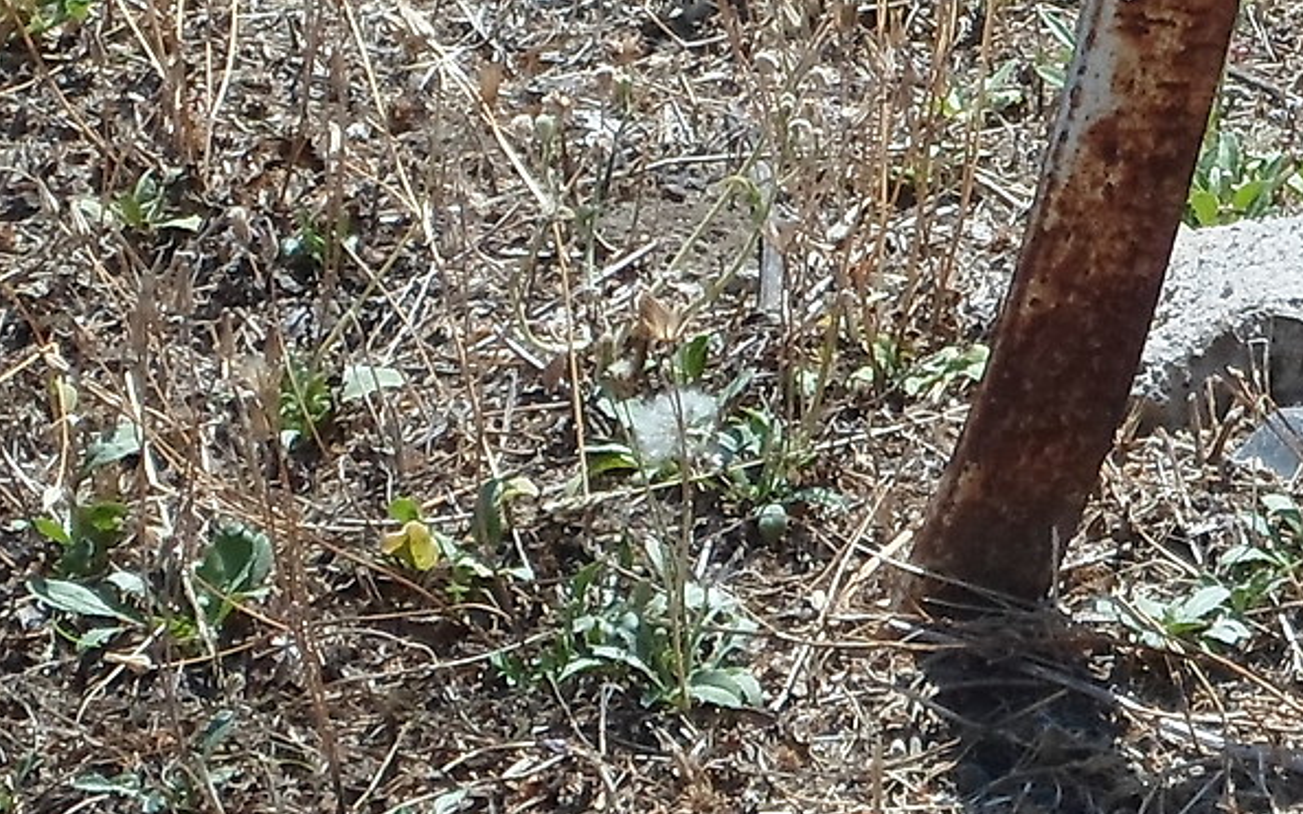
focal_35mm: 471
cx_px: 1174
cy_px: 0
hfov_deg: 4.5
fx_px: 16723
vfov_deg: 2.8
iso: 80
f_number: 5.7
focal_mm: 19.8
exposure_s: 1/250
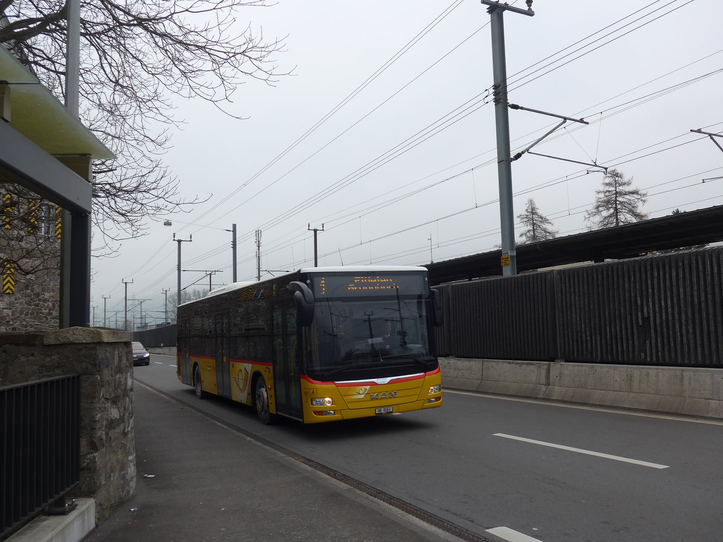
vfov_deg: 48.2
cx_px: 362
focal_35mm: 29
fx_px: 606
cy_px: 271
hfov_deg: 61.7
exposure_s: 1/320
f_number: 2.8
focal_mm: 6
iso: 80
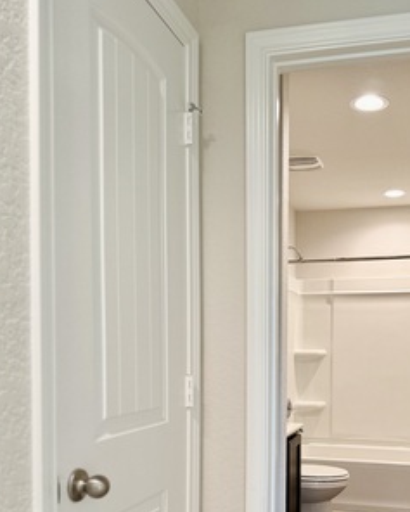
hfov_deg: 38.5
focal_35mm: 38
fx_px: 576
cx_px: 289
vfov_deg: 46.4
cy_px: 379
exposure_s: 1/120
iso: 160
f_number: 1.78
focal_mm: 6.76
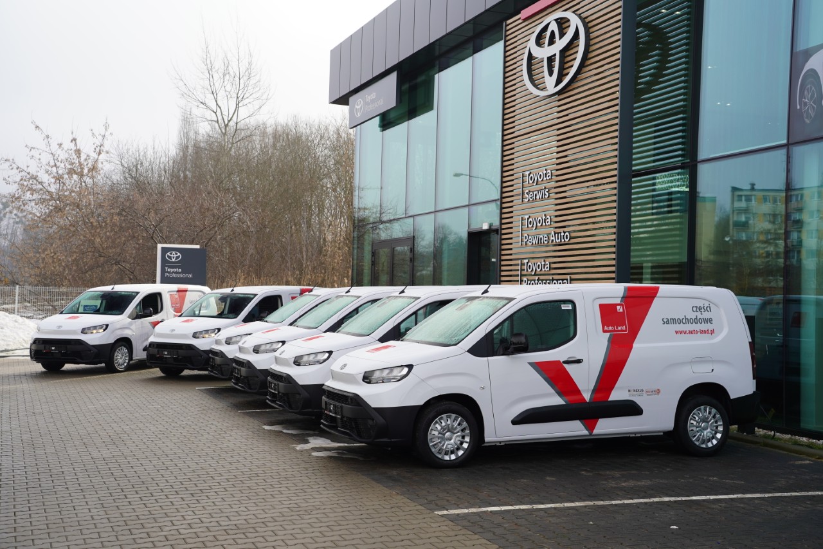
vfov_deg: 31.9
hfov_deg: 46.4
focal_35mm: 42
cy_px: 274
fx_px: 960
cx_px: 412
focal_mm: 42
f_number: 5
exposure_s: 1/80
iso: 100
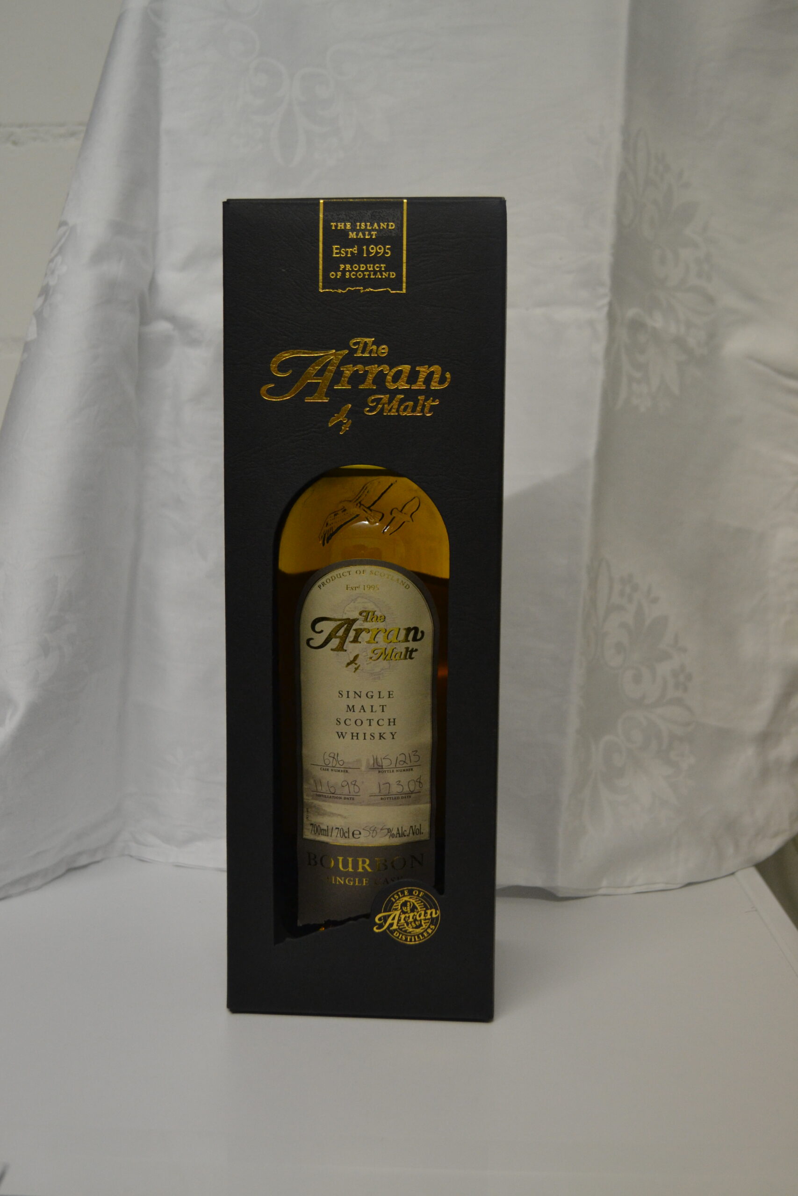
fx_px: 1446
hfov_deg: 30.9
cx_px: 399
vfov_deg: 45.0
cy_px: 598
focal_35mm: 44
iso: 900
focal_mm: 29
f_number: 4.5
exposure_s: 1/60
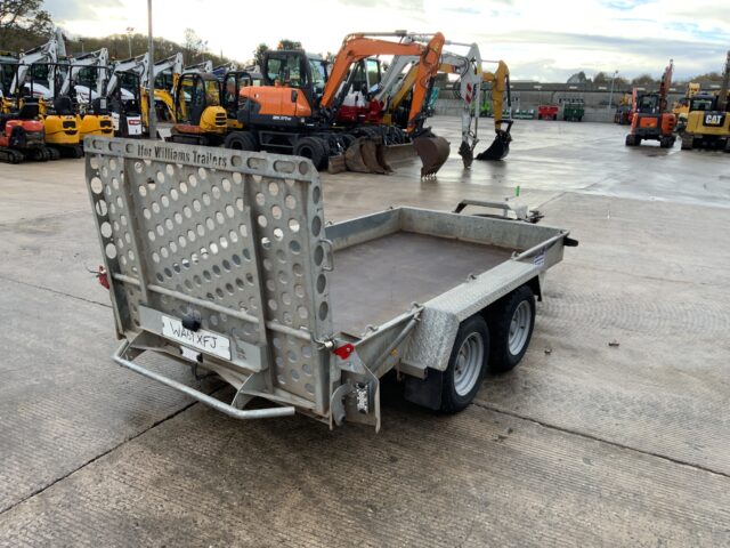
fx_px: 612
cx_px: 365
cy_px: 274
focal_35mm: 29
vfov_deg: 48.2
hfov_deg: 61.7
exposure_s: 1/192
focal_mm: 3
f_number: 1.8
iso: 16
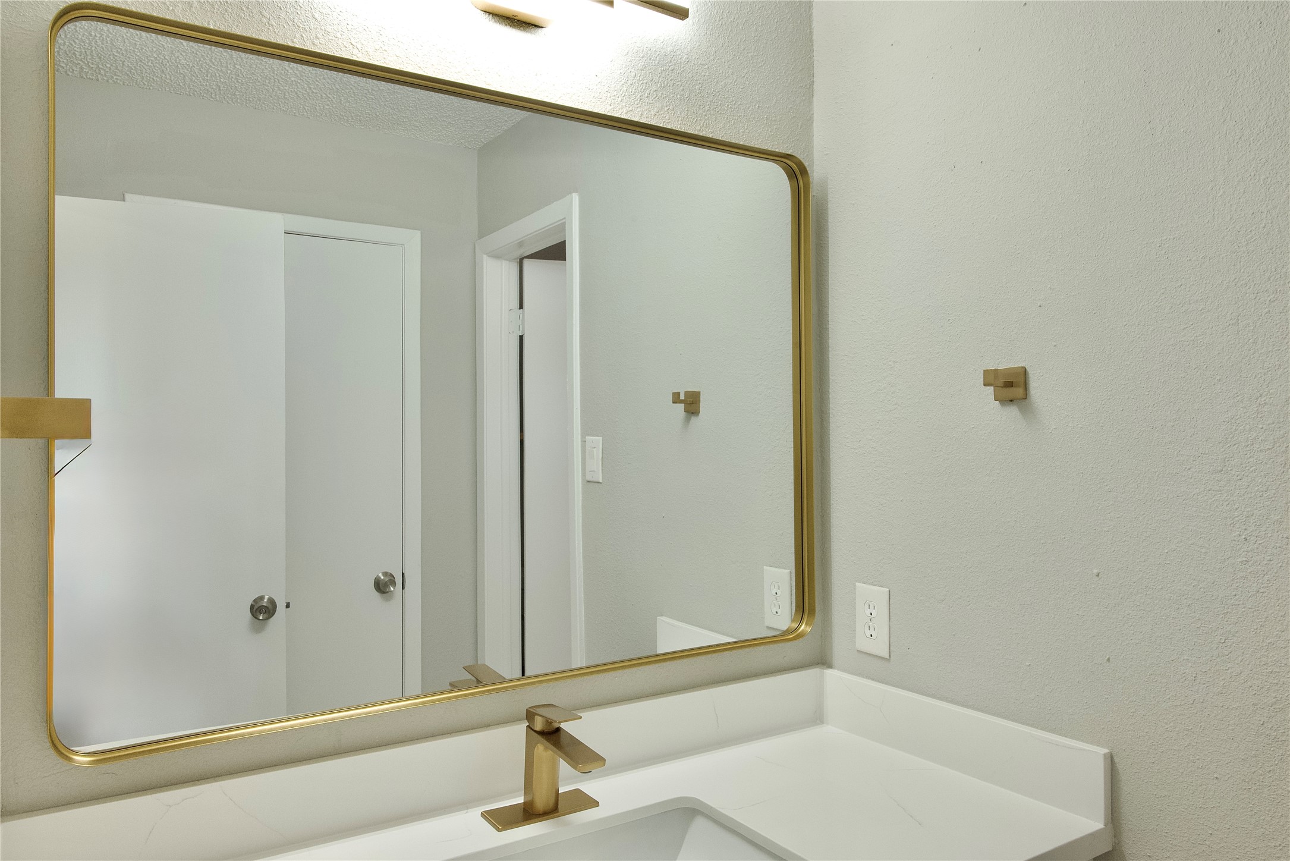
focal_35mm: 24
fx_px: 878
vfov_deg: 52.2
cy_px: 430
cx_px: 645
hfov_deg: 72.6
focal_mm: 24.5
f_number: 14
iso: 1600
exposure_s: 1/15
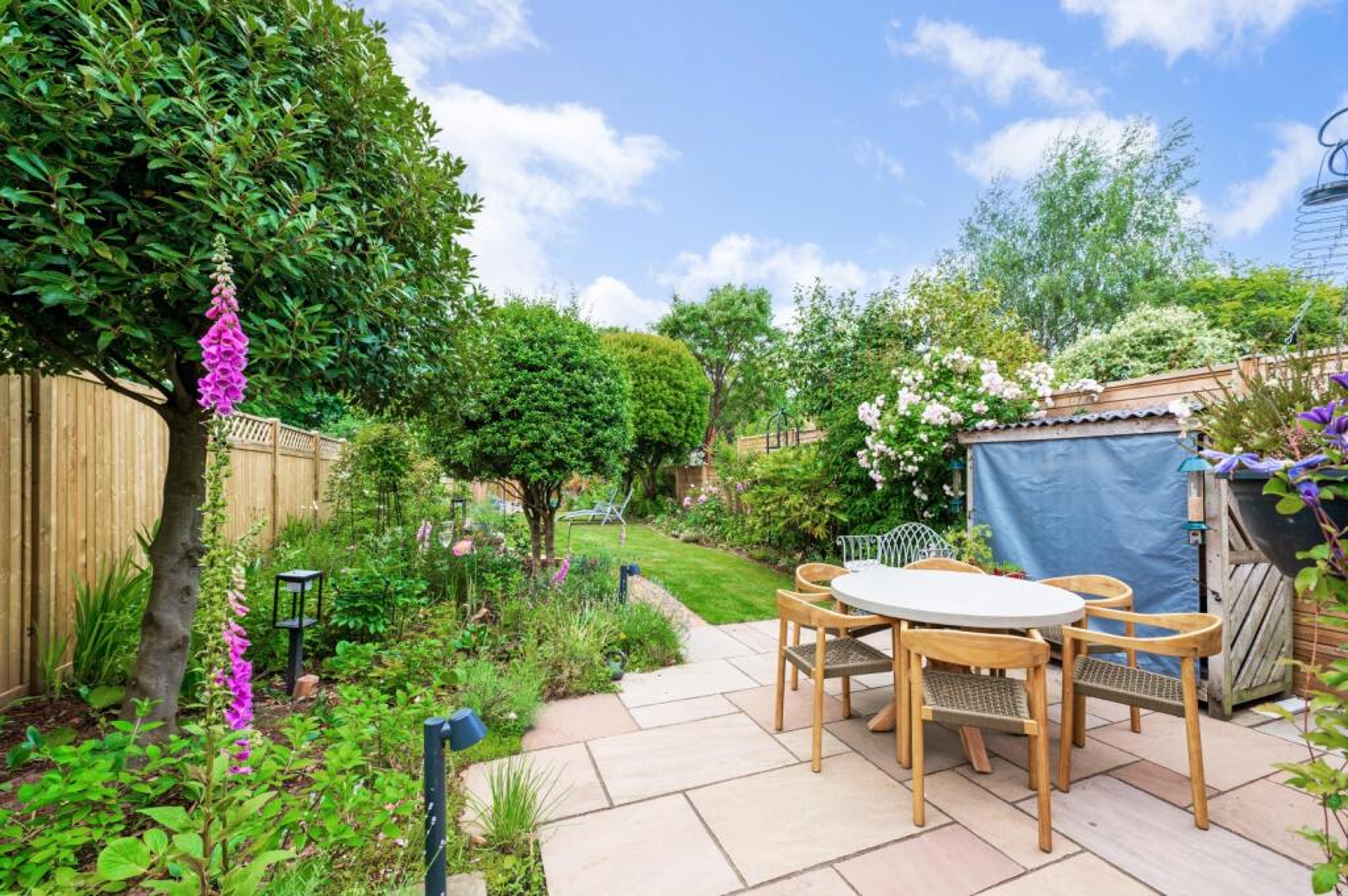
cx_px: 674
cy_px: 448
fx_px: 524
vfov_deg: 81.1
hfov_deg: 104.3
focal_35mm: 14
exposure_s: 1/400
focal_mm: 14
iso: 400
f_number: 8
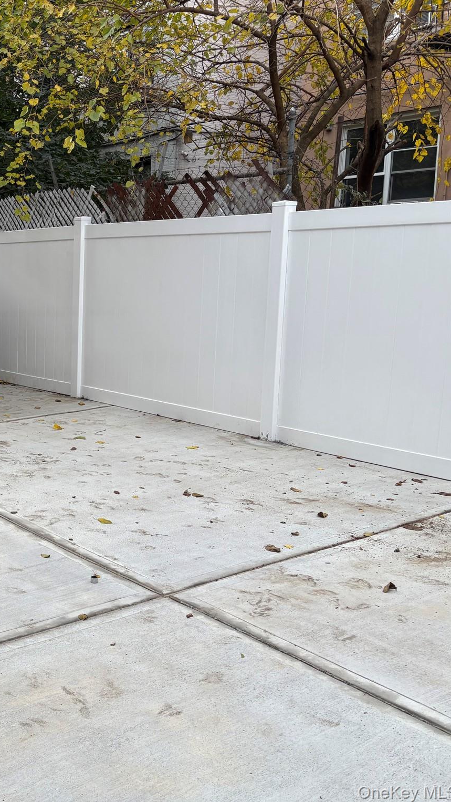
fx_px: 808
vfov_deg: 52.8
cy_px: 401
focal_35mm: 38
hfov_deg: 27.8
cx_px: -74
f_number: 1.6
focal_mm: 5.96
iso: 50
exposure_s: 1/895
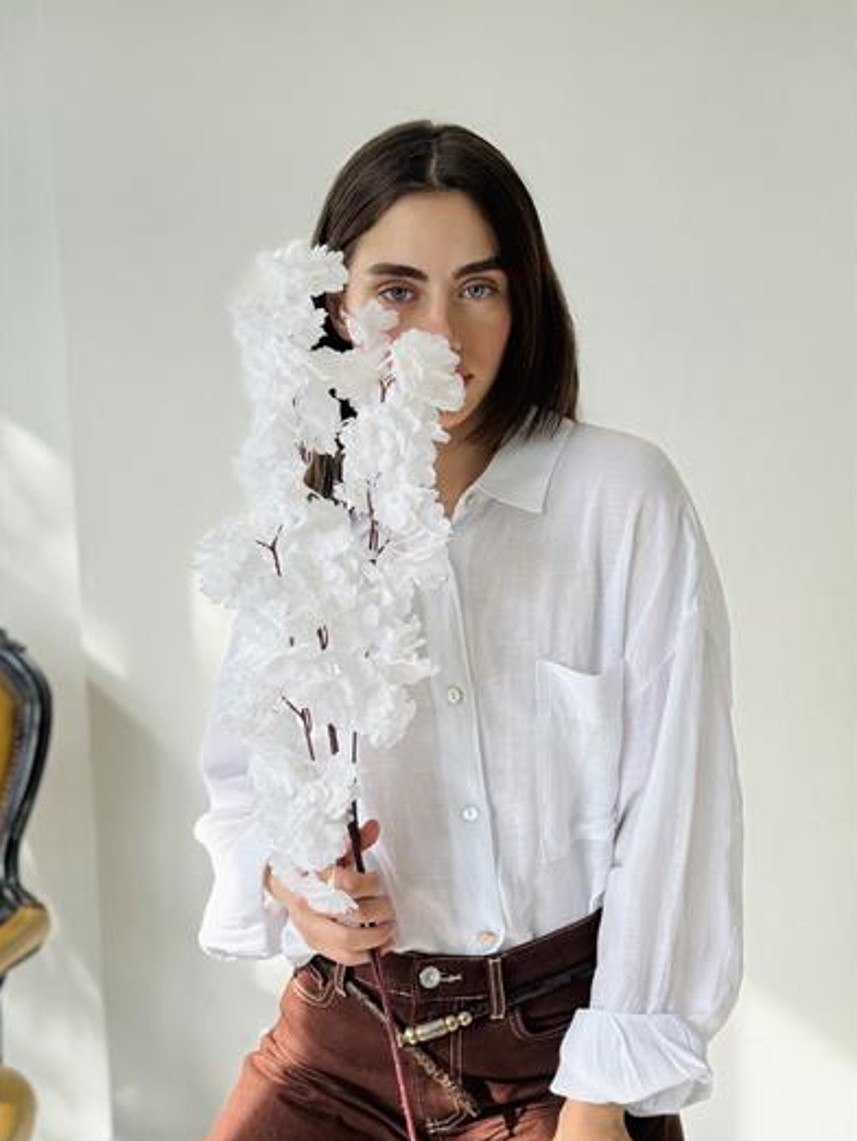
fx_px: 1616
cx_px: 431
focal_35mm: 49
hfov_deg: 29.7
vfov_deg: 38.9
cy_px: 565
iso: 64
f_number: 1.78
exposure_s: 1/514
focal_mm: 6.76
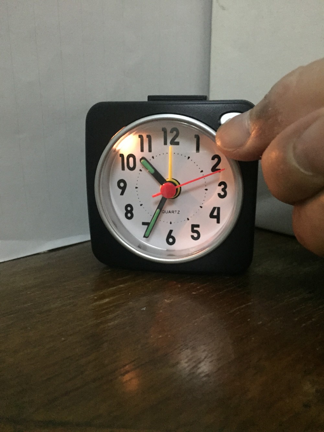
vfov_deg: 61.7
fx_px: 362
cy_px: 216
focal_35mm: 29
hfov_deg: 48.2
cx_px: 162
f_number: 2.2
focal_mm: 4.15
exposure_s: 1/17
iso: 800
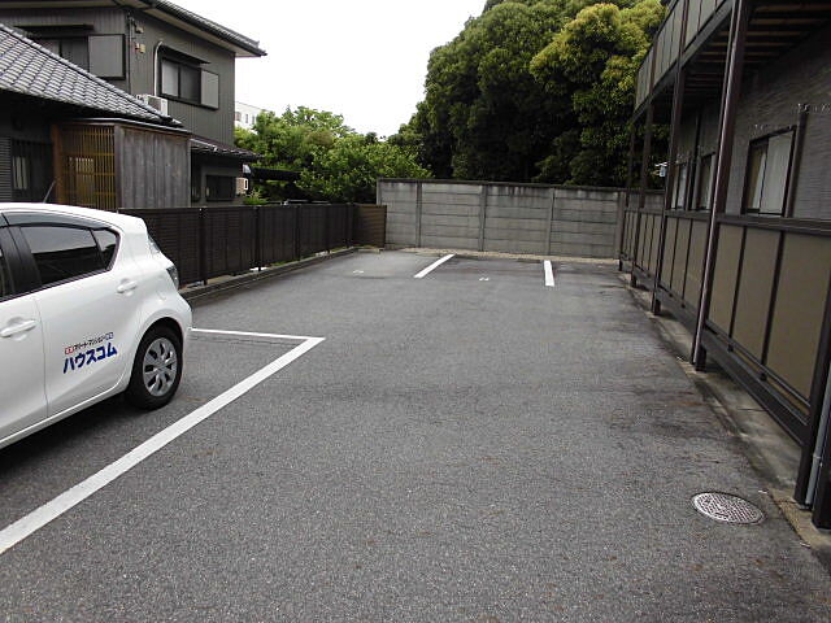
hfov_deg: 67.3
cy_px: 312
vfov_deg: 53.1
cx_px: 416
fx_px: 624
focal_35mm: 26
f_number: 3.5
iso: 100
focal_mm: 4.6
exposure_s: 1/160
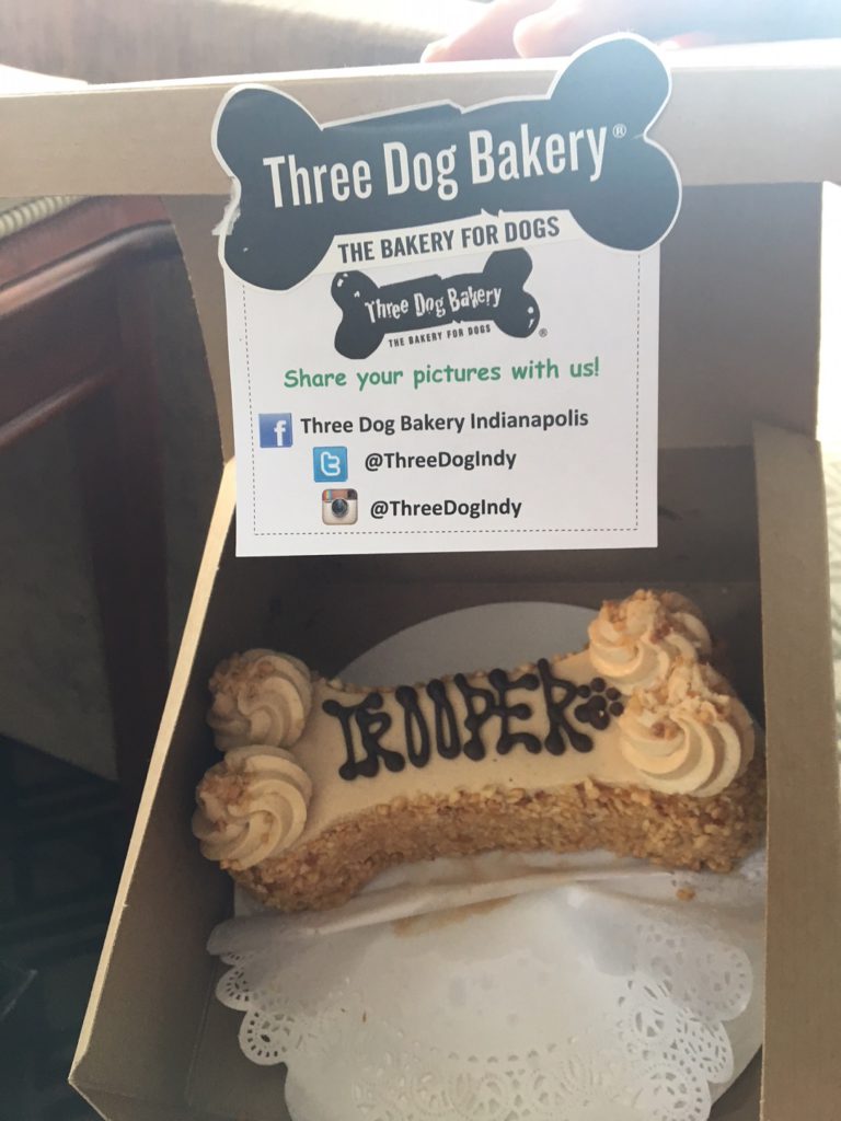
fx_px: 939
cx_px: 420
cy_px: 560
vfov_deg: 61.7
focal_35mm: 29
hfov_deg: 48.2
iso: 80
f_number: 2.2
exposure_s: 1/30
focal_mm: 4.15
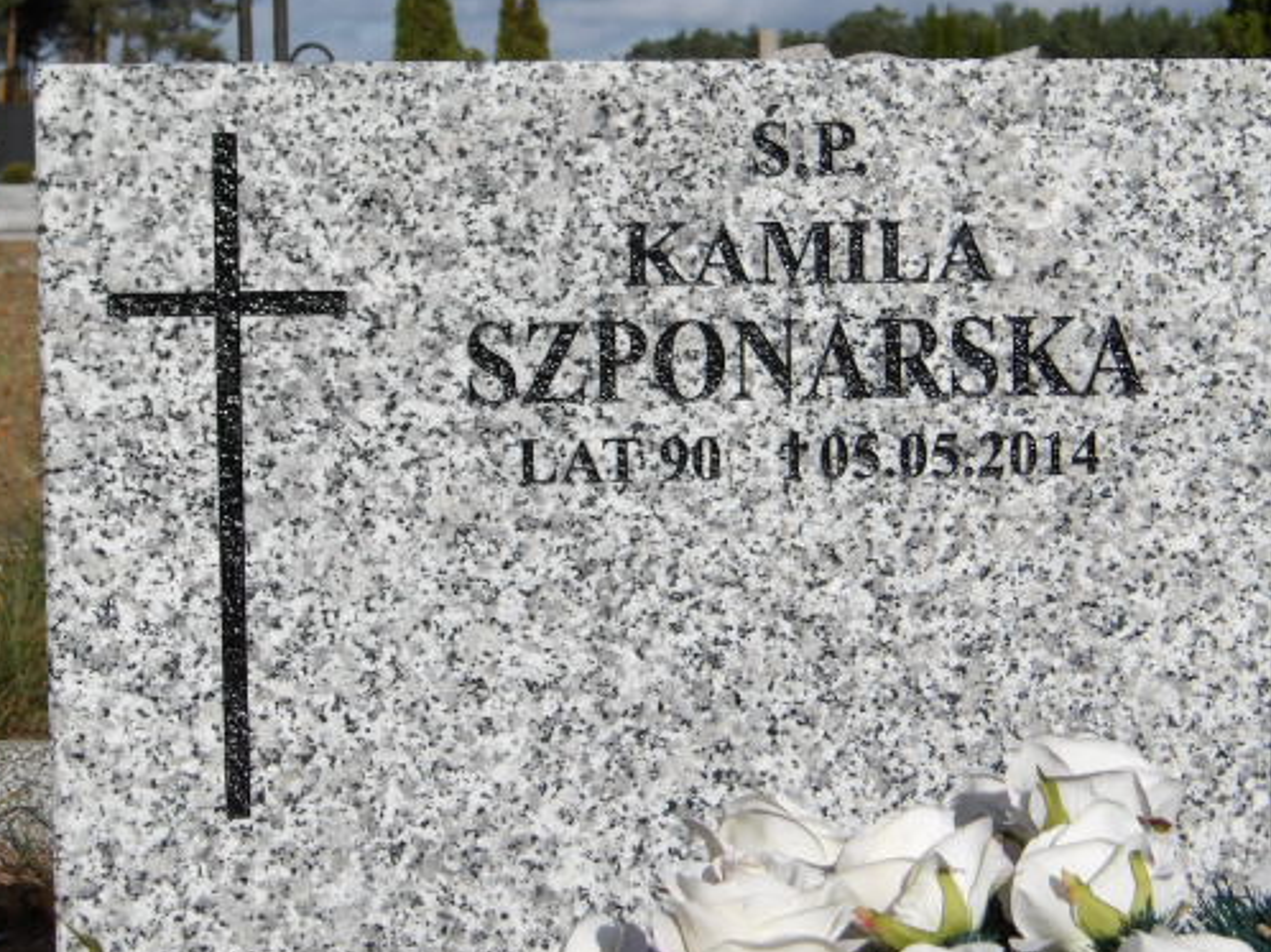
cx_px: 743
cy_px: 539
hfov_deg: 21.8
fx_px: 3303
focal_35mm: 90
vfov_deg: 16.4
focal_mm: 12.5
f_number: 4.9
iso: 100
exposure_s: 1/943
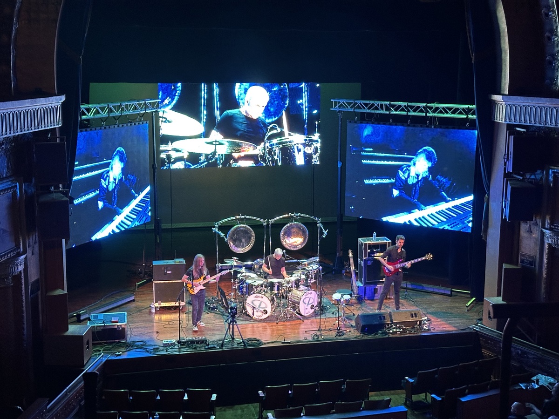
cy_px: 210
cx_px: 280
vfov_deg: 30.3
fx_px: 775
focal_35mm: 48
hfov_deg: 39.7
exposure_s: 1/40
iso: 400
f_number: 1.78
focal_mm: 6.86
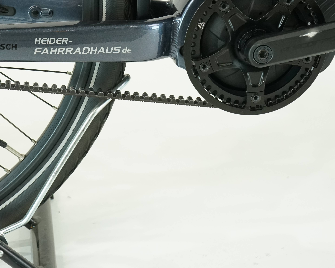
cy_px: 44
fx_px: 813
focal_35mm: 82
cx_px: 90
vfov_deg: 18.5
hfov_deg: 23.1
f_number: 6.3
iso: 2500
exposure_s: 1/200
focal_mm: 42
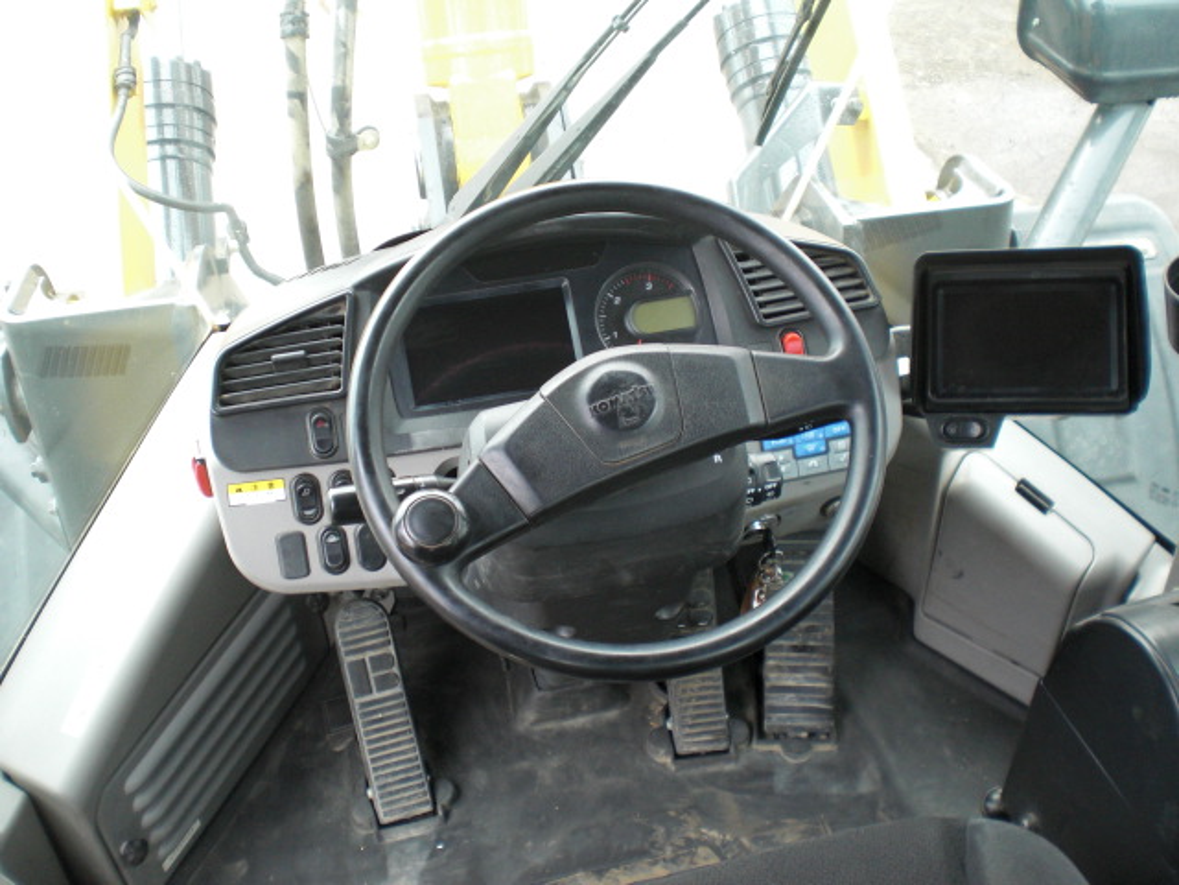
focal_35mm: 38
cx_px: 590
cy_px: 442
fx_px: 1294
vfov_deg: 37.7
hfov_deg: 49.0
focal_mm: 6.3
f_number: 3.1
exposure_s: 1/80
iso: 200
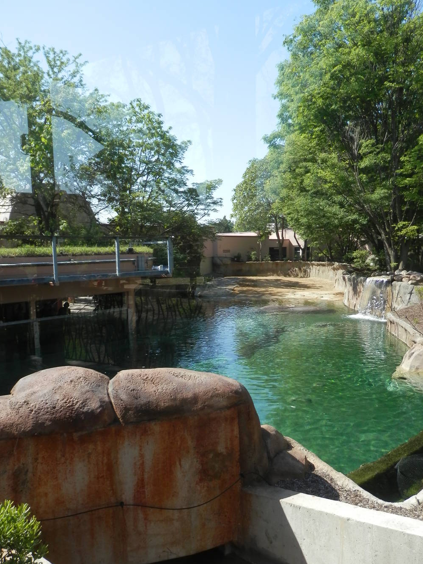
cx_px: 214
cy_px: 311
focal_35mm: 30
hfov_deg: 46.8
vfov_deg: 59.8
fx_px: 489
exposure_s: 1/500
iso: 80
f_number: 3
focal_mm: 4.5
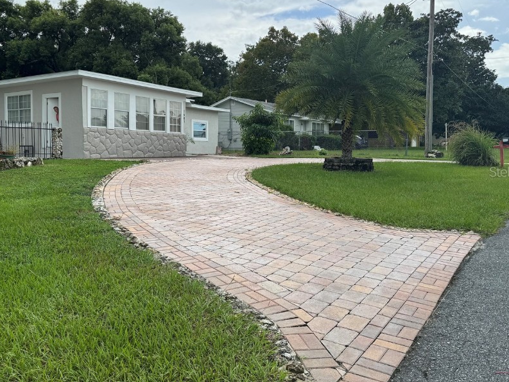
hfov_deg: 58.1
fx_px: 456
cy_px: 171
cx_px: 221
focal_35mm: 31
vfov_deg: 45.4
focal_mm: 6.76
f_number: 1.78
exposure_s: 1/1678
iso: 80
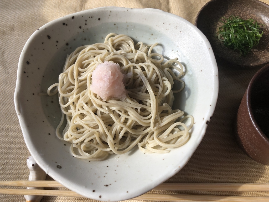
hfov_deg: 63.4
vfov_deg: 49.7
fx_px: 218
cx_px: 134
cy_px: 101
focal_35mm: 28
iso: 20
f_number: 1.8
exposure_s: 1/202
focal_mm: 3.99
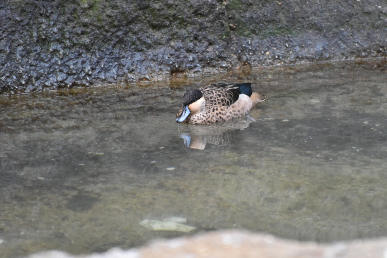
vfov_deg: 3.5
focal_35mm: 398
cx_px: 235
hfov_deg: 5.2
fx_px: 4280
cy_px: 118
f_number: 5.6
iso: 4500
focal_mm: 300
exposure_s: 1/640
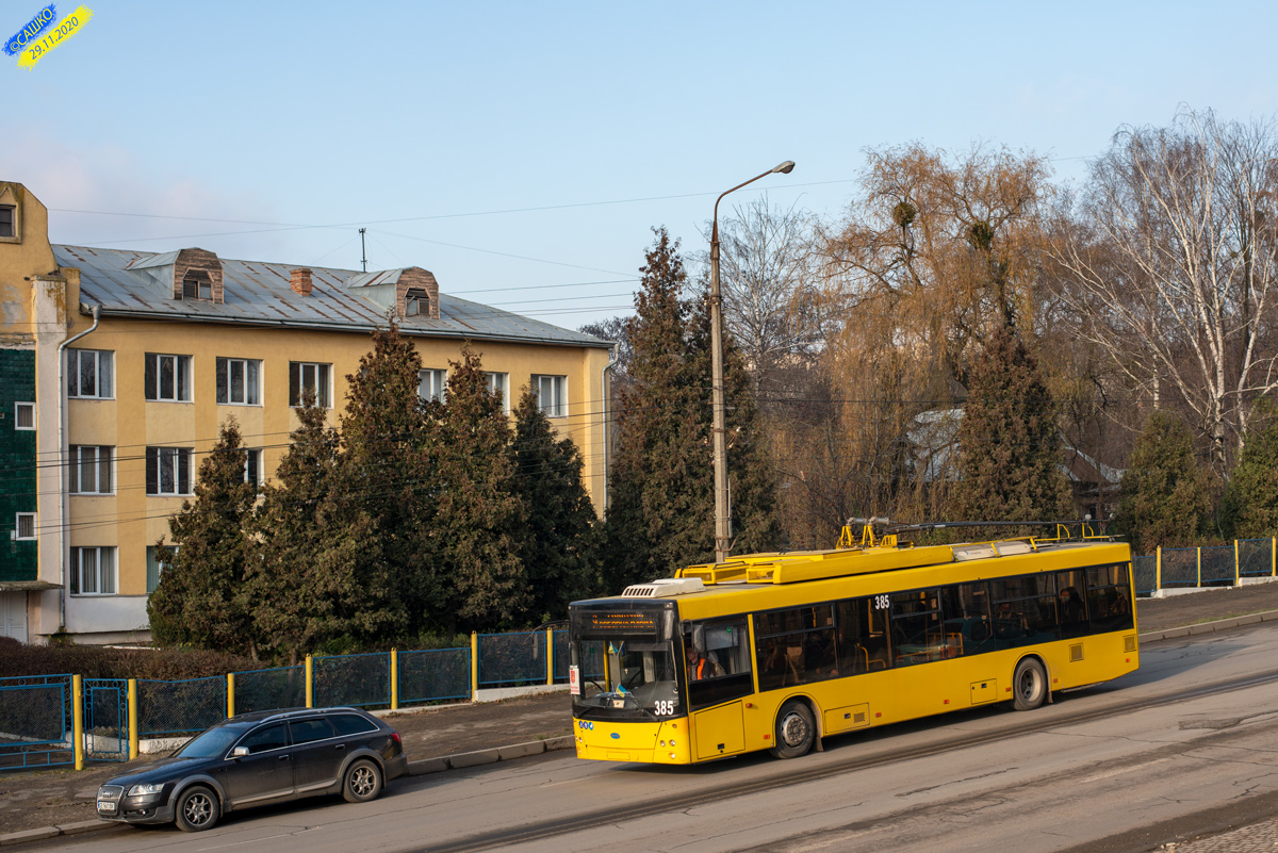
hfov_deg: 39.6
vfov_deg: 27.0
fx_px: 1776
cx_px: 639
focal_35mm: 50
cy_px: 426
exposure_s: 1/640
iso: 100
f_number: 4.5
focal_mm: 50
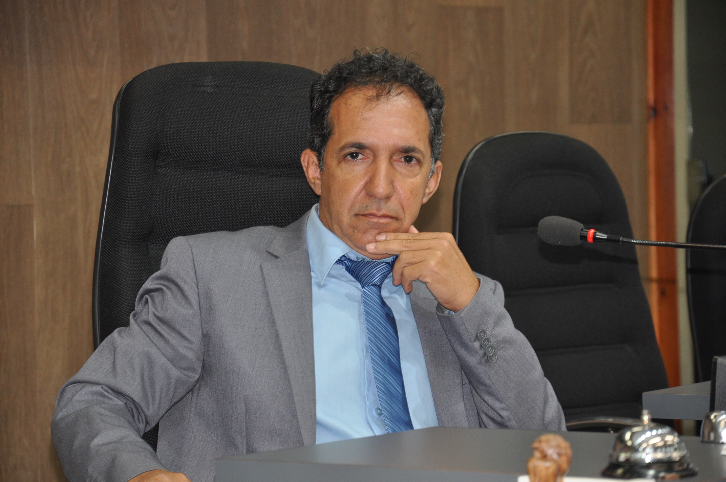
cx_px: 363
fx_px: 3172
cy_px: 241
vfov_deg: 8.7
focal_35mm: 158
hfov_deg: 13.1
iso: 640
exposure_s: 1/60
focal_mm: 105
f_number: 5.6
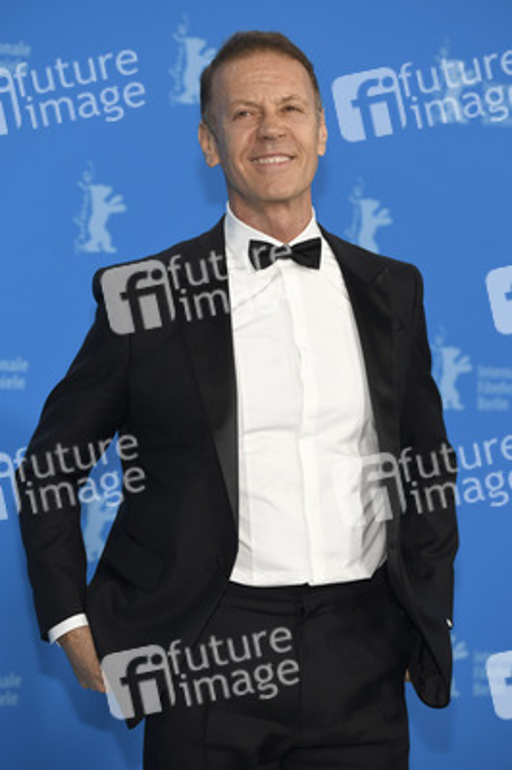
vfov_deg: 20.0
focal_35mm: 102
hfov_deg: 13.4
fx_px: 2180
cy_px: 385
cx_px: 256
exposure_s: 1/400
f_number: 4
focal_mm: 102
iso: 640
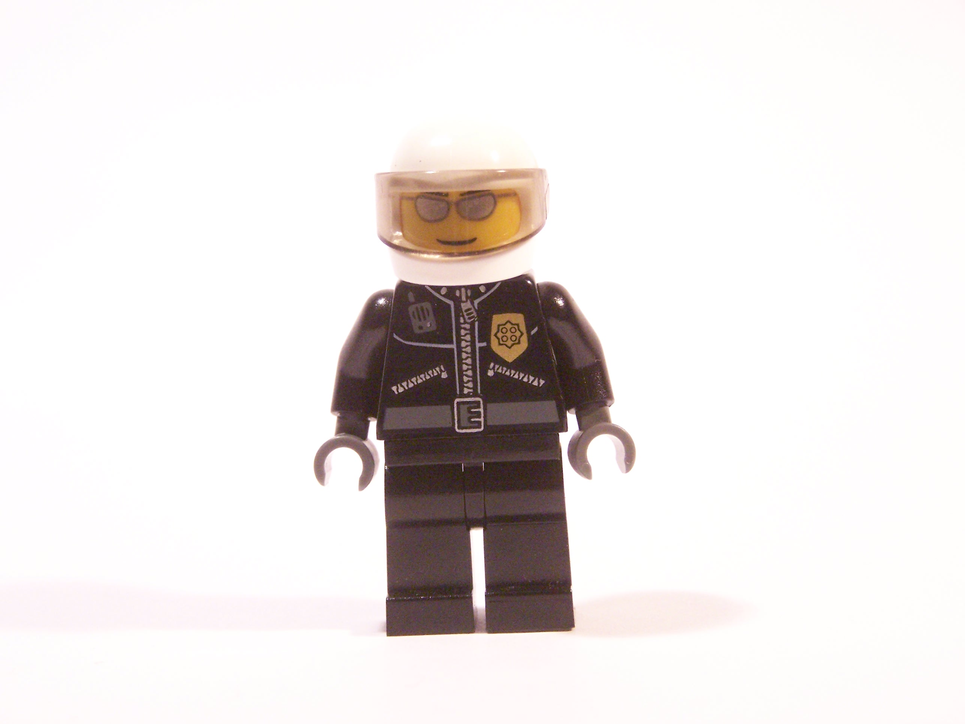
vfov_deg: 15.7
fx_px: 2620
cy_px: 362
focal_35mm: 94
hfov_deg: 20.9
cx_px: 482
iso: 400
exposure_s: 1/45
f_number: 3.2
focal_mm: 15.6
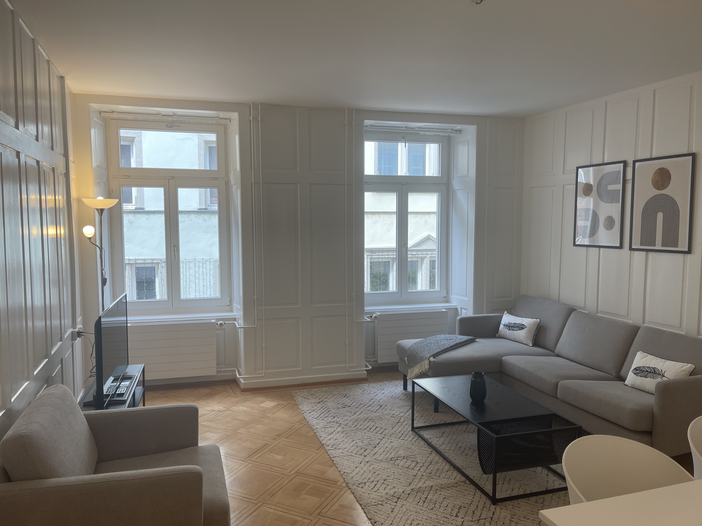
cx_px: 351
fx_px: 507
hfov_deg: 69.4
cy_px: 263
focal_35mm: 25
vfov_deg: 54.9
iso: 40
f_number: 1.6
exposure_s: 1/100
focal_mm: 5.1
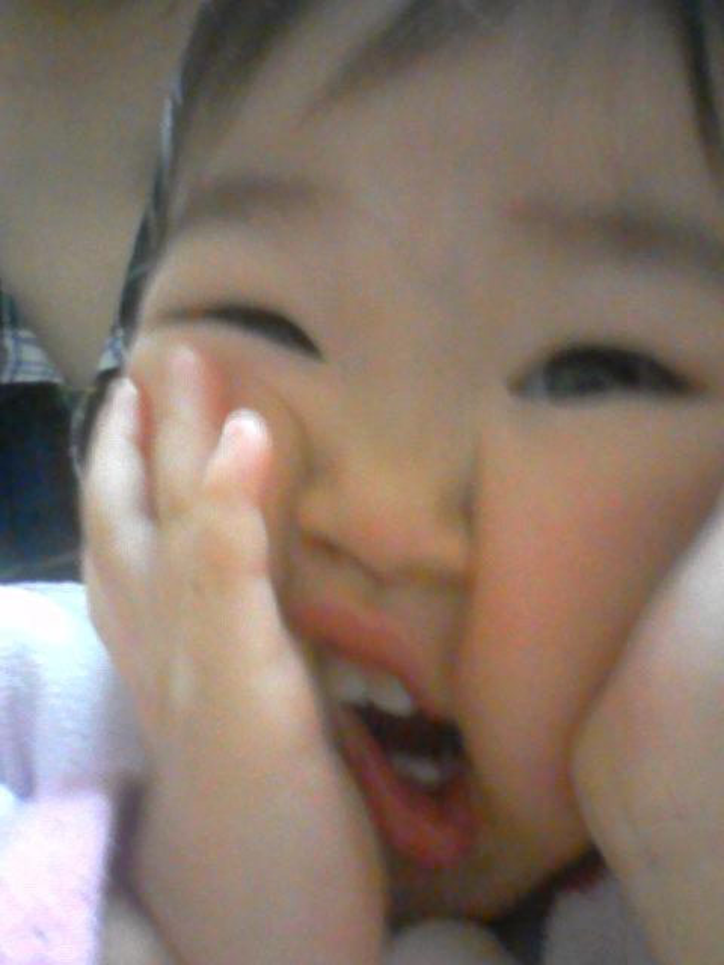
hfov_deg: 48.2
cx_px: 362
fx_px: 809
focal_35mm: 29
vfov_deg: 61.7
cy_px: 482
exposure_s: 1/6.85
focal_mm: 1.5
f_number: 2.8
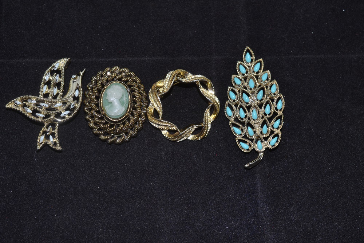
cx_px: 182
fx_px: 607
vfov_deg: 22.6
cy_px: 122
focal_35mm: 60
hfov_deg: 33.4
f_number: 8
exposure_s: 1/60
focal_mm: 40
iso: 100
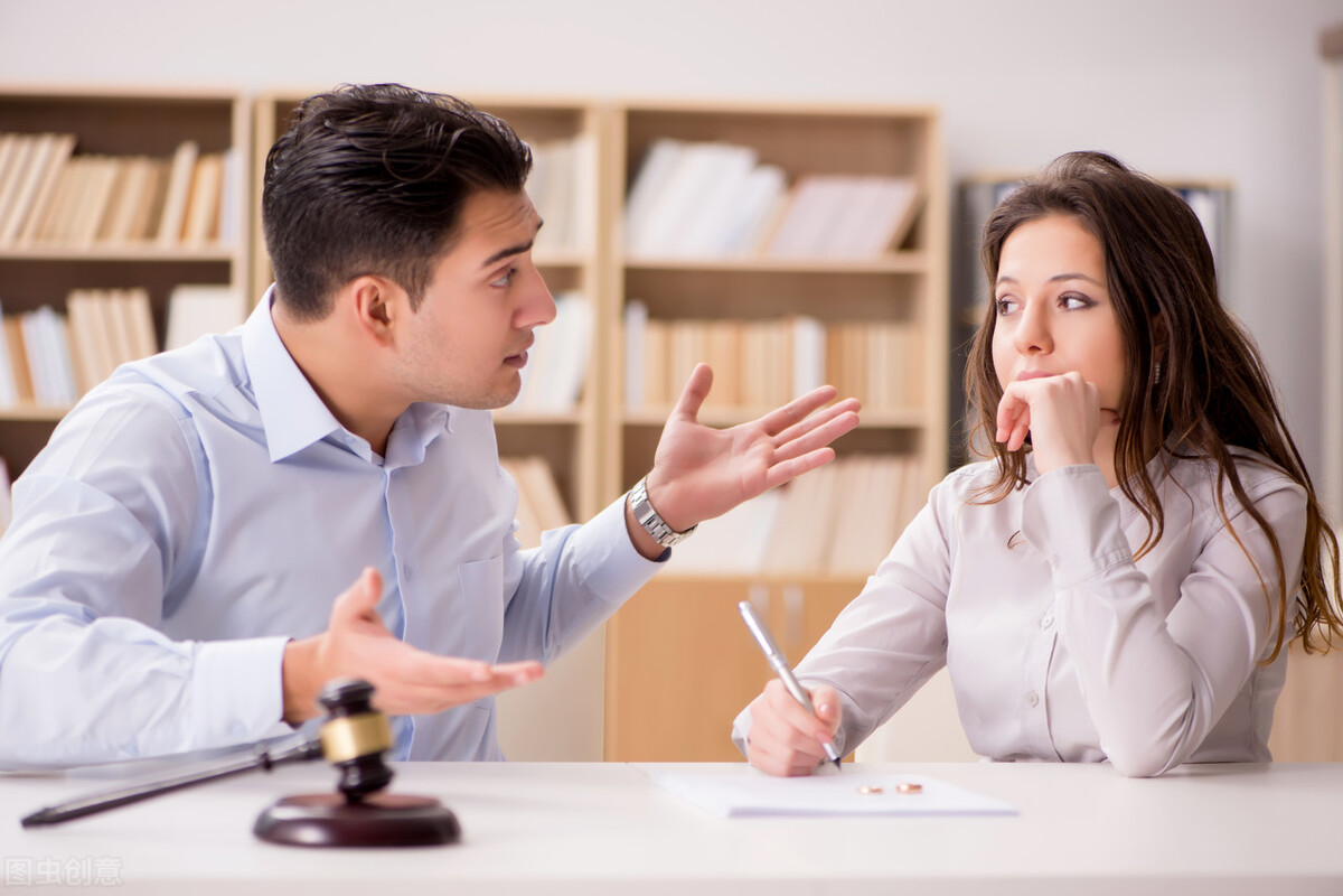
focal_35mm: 105
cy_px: 448
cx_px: 672
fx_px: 3917
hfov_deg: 19.5
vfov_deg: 13.0
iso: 200
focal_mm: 105
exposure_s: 1/100
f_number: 4
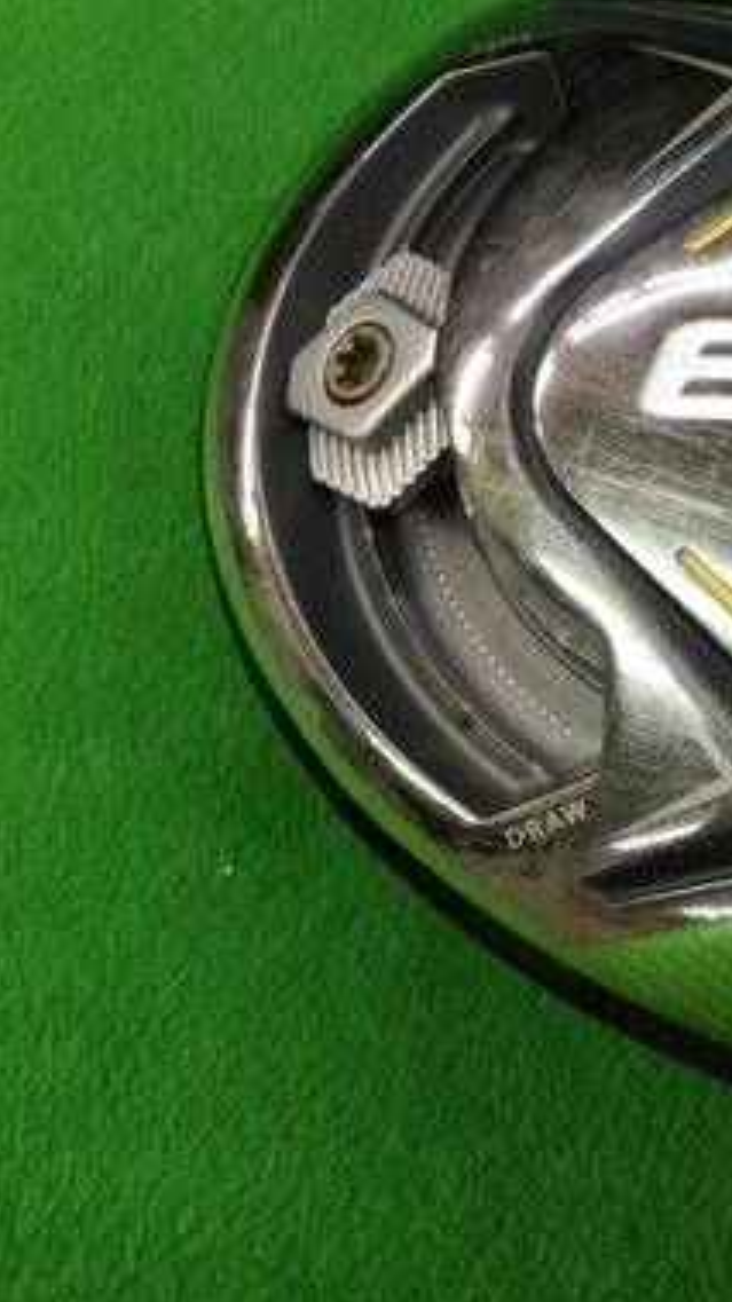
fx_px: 1968
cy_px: 491
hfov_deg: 19.4
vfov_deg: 36.4
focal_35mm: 57
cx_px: 959
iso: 64
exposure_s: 1/30
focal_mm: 3.3
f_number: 2.4
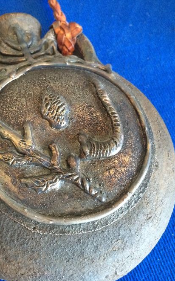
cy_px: 143
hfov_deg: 30.4
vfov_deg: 47.2
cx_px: 62
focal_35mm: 42
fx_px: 320
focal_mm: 4.15
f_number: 2.2
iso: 250
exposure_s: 1/30
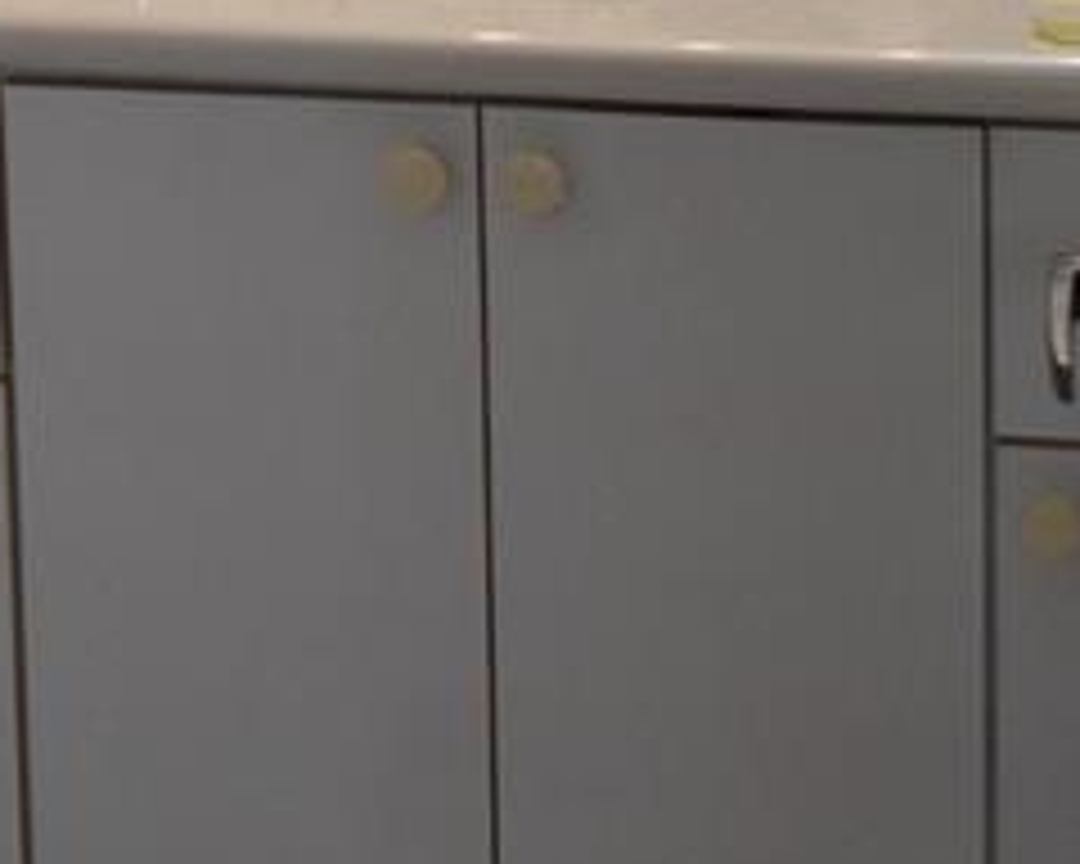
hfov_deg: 11.9
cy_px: -666
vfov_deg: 9.5
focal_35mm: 155
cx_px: -493
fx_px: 4954
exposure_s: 1/200
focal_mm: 22
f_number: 3.8
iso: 800
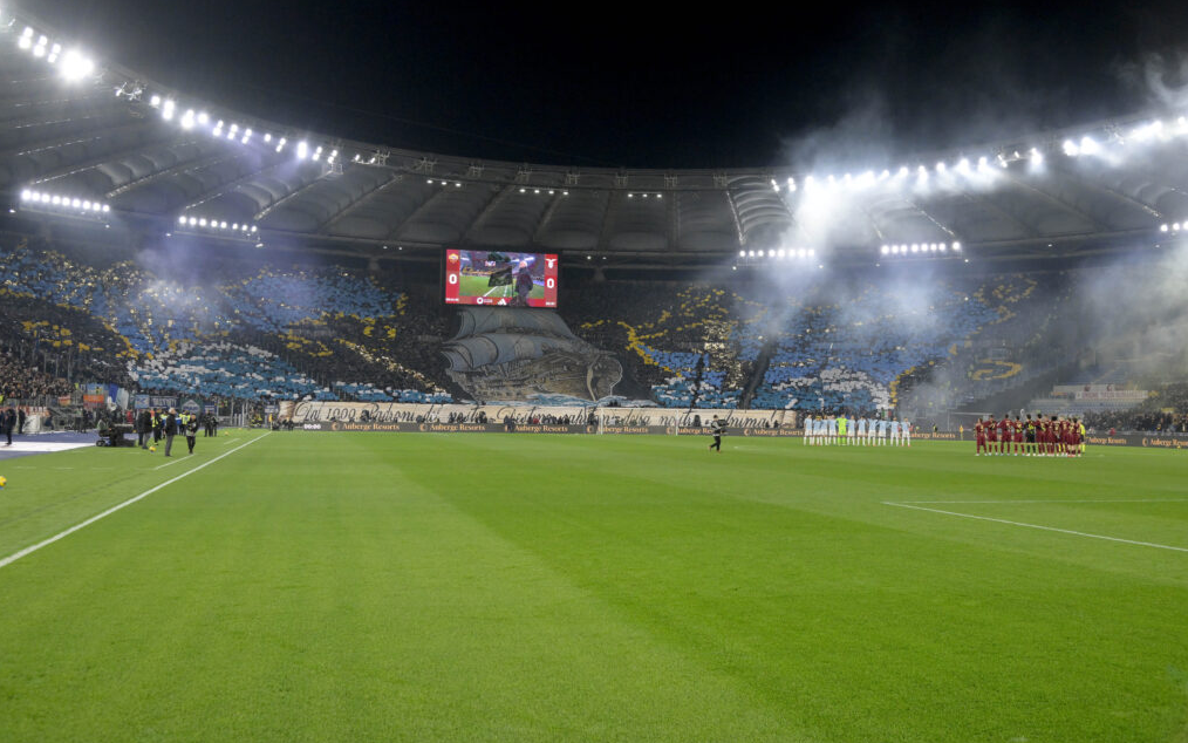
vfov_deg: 36.3
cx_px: 589
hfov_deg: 55.3
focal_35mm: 35
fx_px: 1133
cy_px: 350
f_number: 6.3
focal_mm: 34
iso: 3200
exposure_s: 1/640
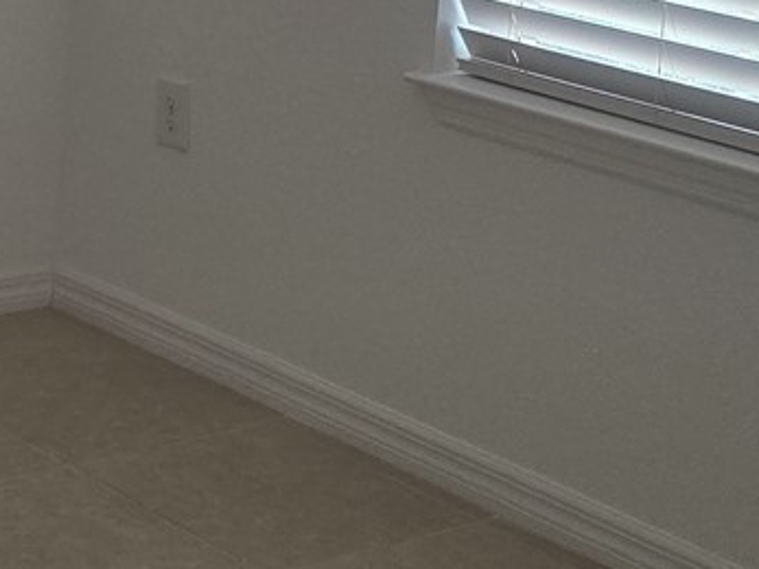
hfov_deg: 17.1
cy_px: -201
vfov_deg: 13.4
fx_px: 2323
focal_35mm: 106
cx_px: -311
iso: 200
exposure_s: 1/120
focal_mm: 6.3
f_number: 1.7
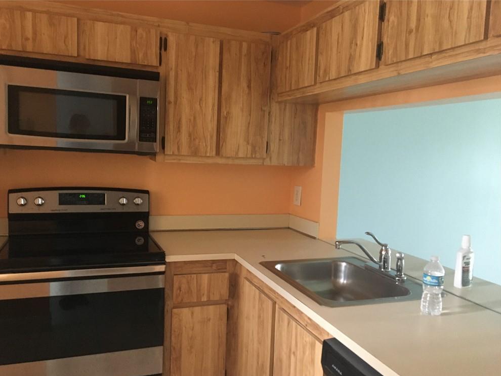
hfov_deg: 60.0
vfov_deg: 46.8
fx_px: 434
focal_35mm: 30
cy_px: 194
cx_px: 243
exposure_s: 1/15
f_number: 2.2
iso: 250
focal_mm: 4.15
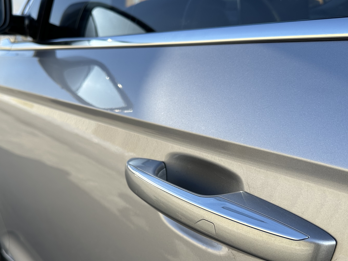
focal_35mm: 36
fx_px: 362
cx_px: 159
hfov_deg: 51.3
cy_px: 168
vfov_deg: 39.3
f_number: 1.78
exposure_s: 1/1639
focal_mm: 6.86
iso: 80
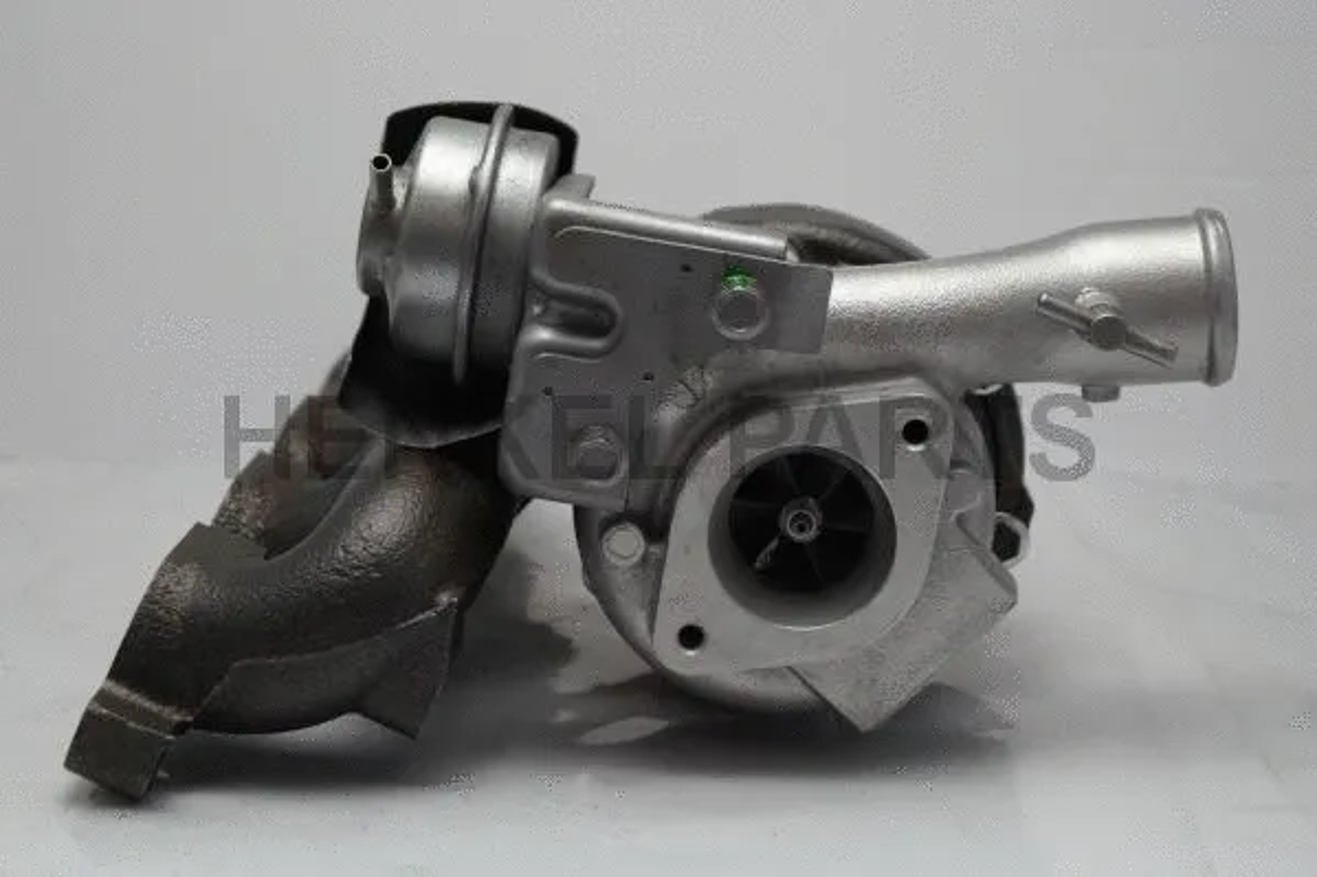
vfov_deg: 18.2
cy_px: 438
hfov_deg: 27.0
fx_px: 2743
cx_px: 658
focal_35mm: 75
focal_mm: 50
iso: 1600
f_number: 5.6
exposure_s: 1/160
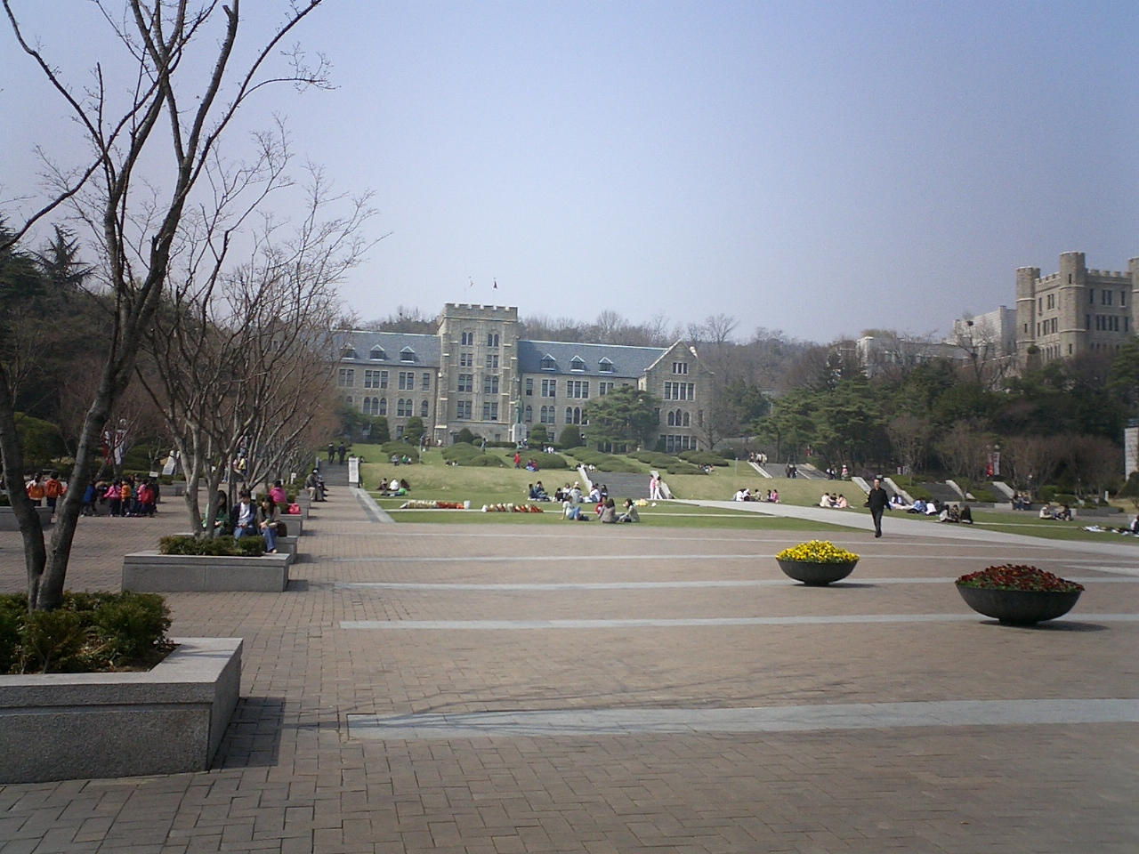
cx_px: 570
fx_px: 1217
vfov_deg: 38.7
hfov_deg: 50.1
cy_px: 427
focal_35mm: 37
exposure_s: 1/1000
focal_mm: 5.6
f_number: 3.5
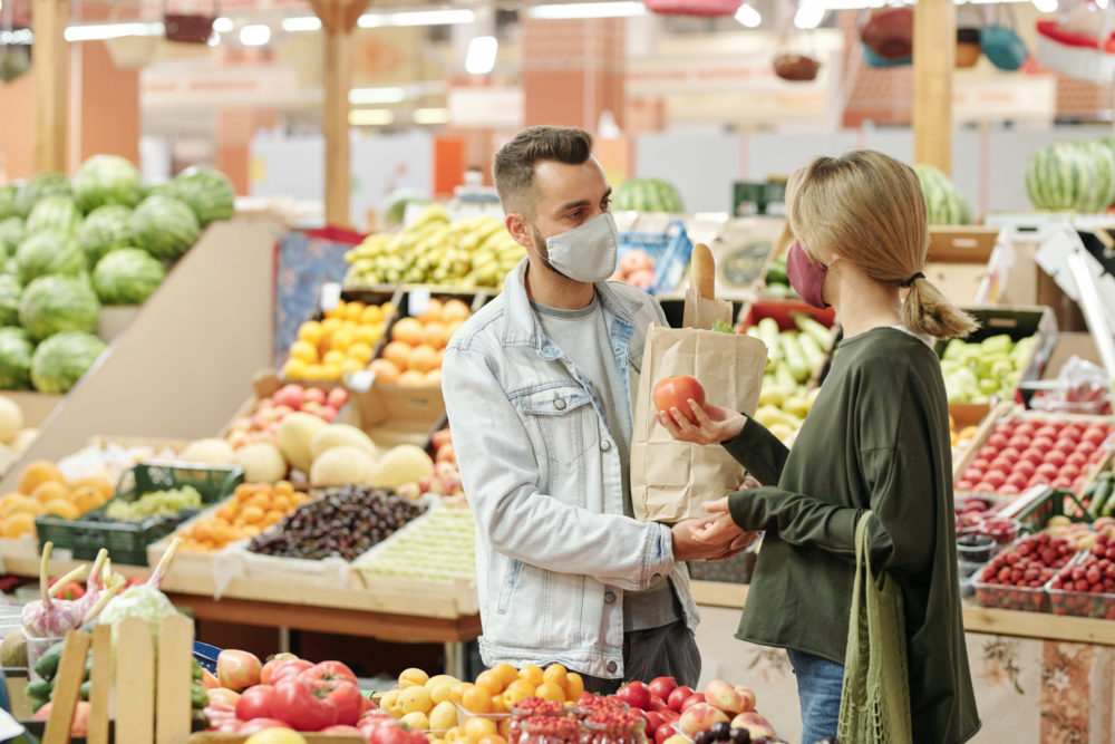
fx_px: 2633
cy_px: 372
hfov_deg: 23.9
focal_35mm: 85
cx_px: 558
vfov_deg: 16.1
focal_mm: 85
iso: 800
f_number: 2.8
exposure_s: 1/100
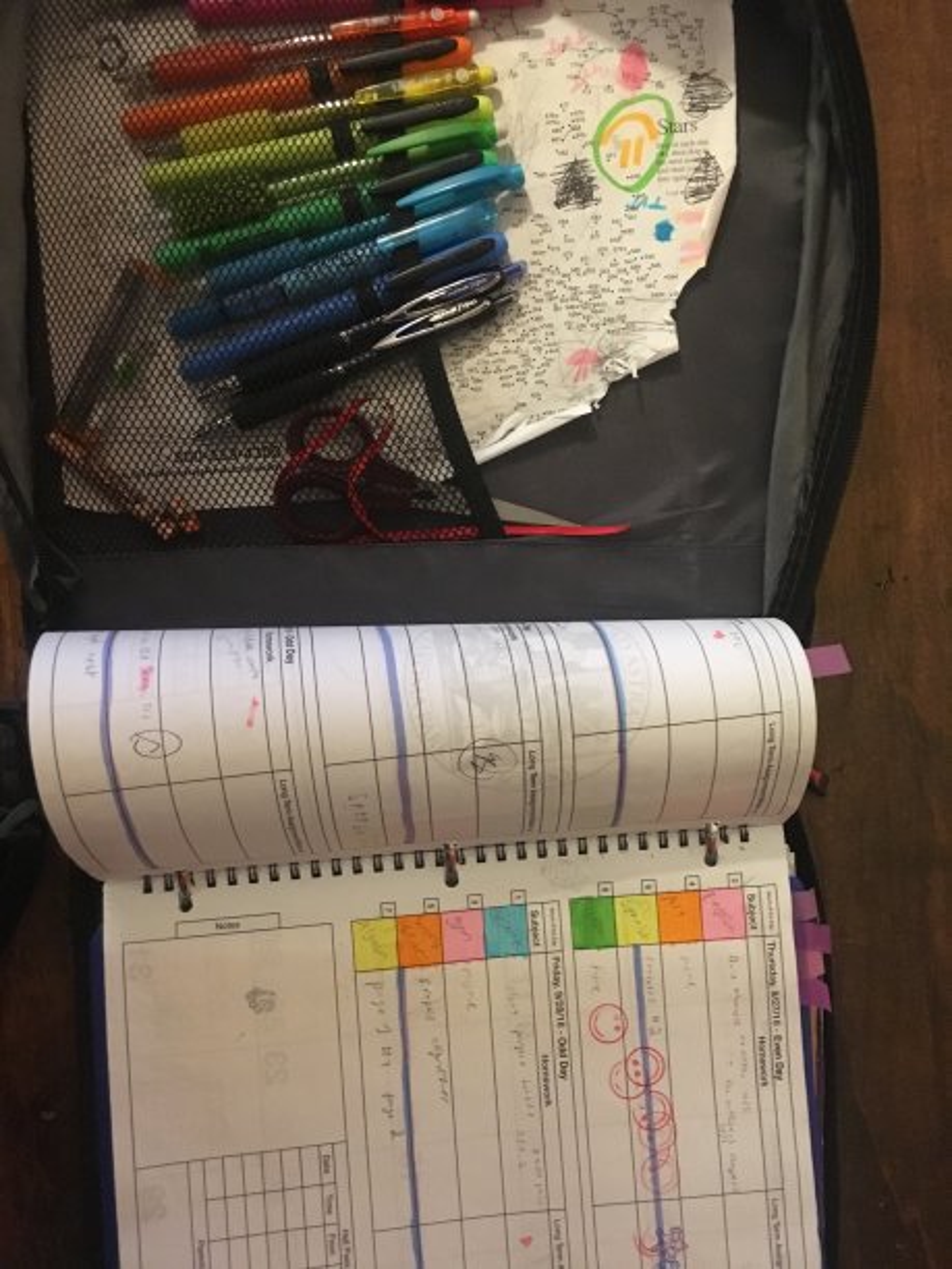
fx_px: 1063
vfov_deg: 61.7
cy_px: 634
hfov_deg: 48.2
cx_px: 476
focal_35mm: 29
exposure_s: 1/15
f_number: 2.2
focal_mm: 4.15
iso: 320
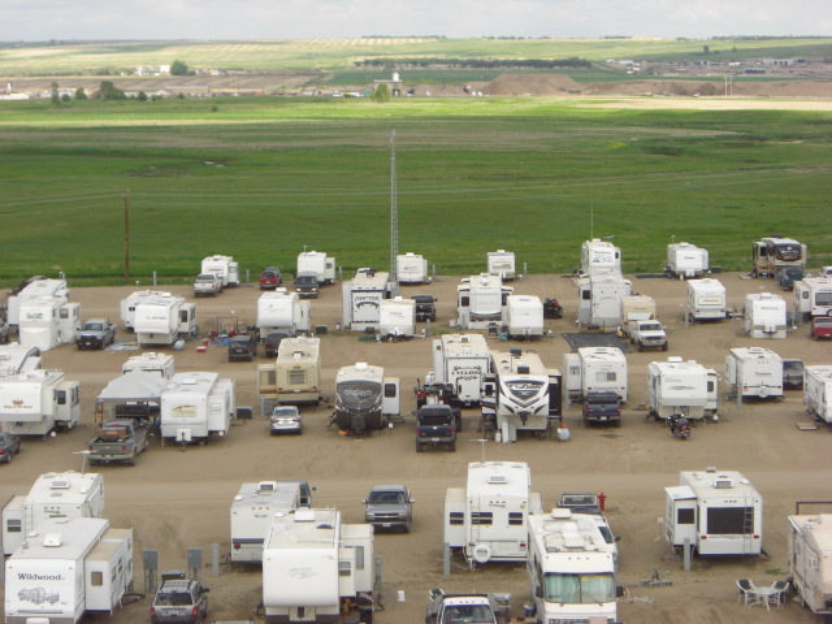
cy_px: 312
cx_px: 416
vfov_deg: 13.0
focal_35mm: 114
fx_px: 2740
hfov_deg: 17.3
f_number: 5.2
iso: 64
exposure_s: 1/250
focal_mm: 18.6
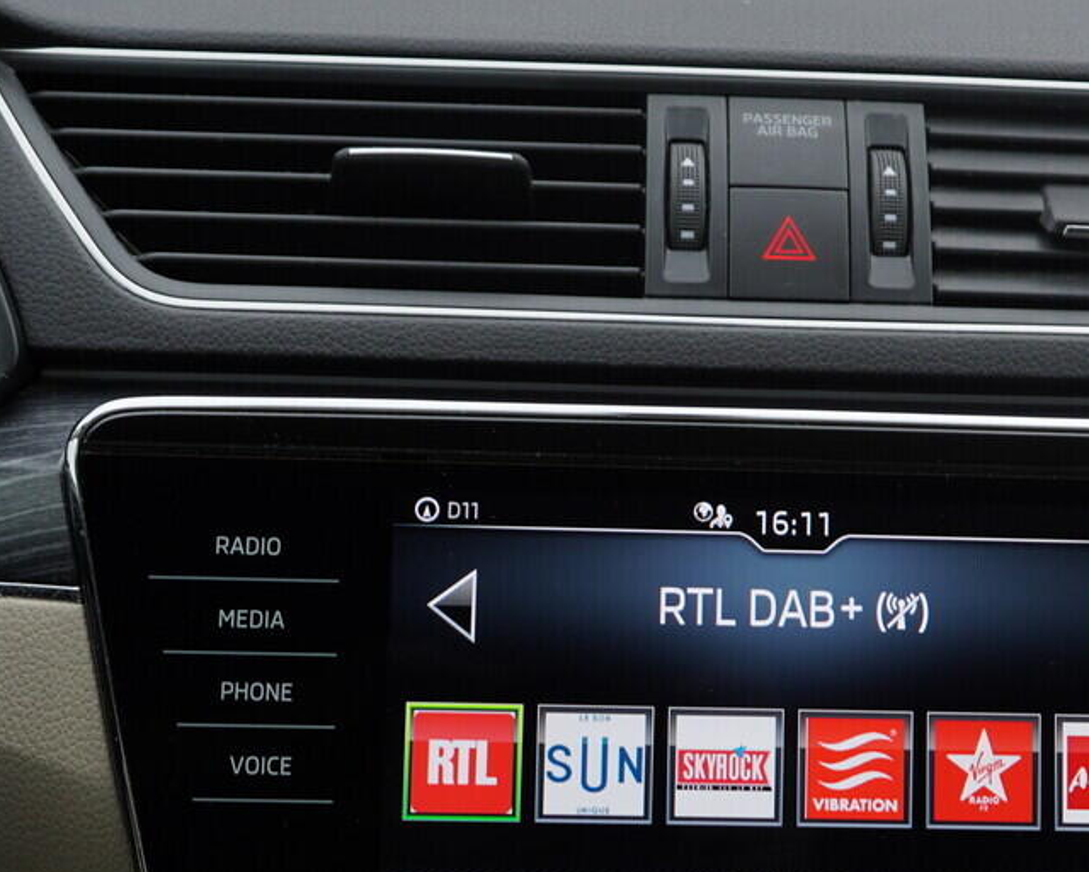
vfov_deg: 20.2
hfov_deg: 24.9
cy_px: 433
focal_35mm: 76
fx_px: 2449
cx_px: 754
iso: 125
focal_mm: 24
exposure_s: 1/80
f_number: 4
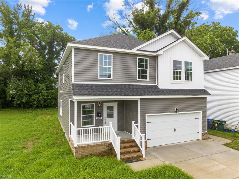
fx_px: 166
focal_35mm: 24
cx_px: 120
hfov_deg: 71.6
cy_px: 90
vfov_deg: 56.7
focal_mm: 12.29
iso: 140
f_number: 2.8
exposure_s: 1/400
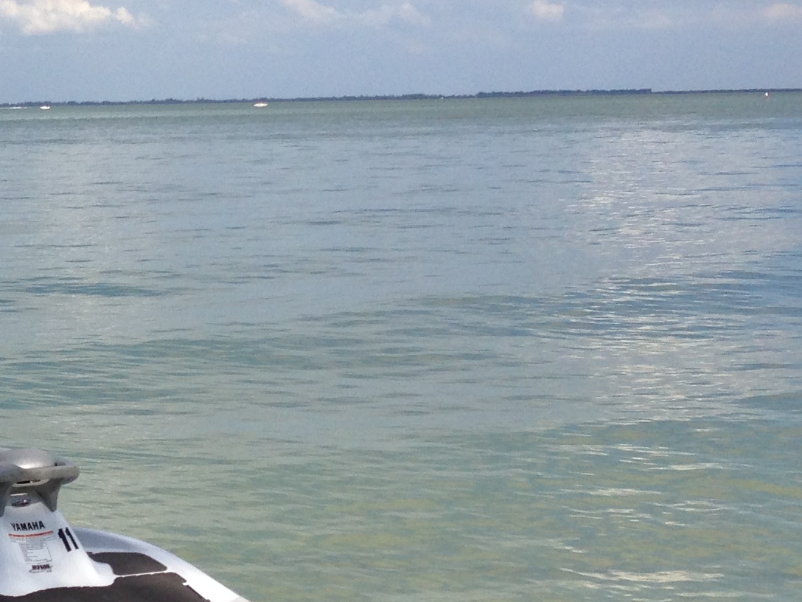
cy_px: 271
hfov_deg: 18.3
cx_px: -286
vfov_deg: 14.9
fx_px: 2294
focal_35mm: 99
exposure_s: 1/2088
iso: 50
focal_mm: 4.13
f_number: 2.4
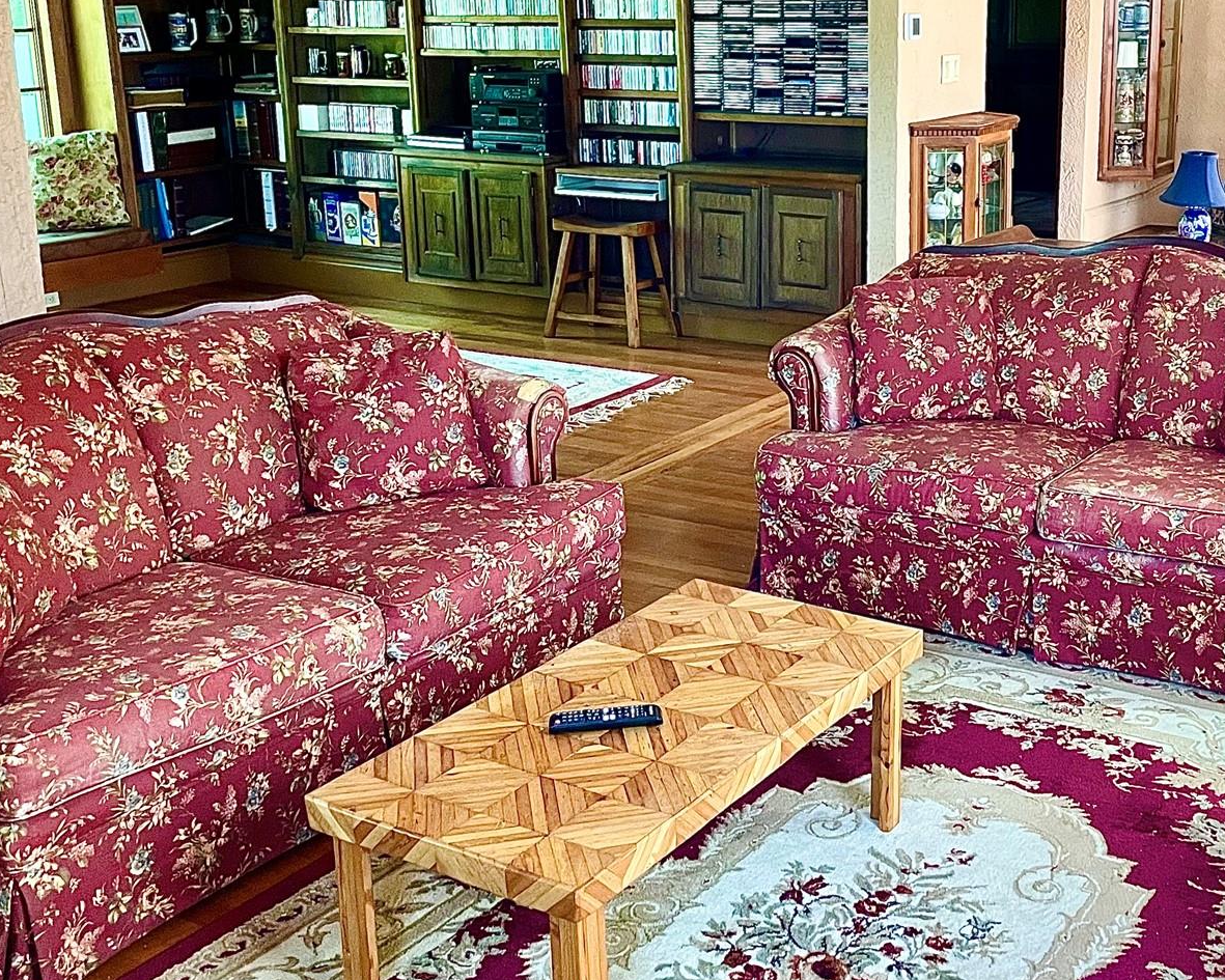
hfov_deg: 41.4
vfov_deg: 34.0
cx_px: 819
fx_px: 1595
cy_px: 362
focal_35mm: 44
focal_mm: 4.2
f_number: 1.6
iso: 320
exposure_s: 1/60
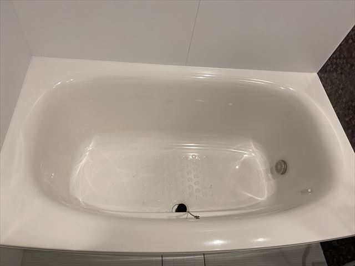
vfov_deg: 53.1
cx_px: 178
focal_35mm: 26
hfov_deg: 67.3
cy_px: 133
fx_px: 267
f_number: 1.8
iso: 64
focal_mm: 4.25
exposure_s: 1/50
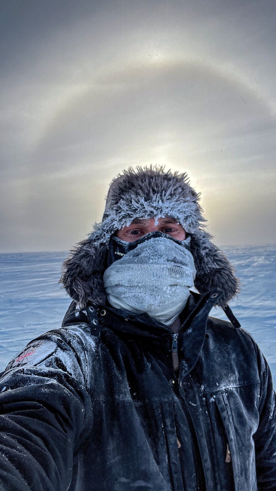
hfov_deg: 44.3
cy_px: 240
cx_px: 156
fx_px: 338
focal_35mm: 26
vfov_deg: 71.9
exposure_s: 1/659
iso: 32
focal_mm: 2.71
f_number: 2.2
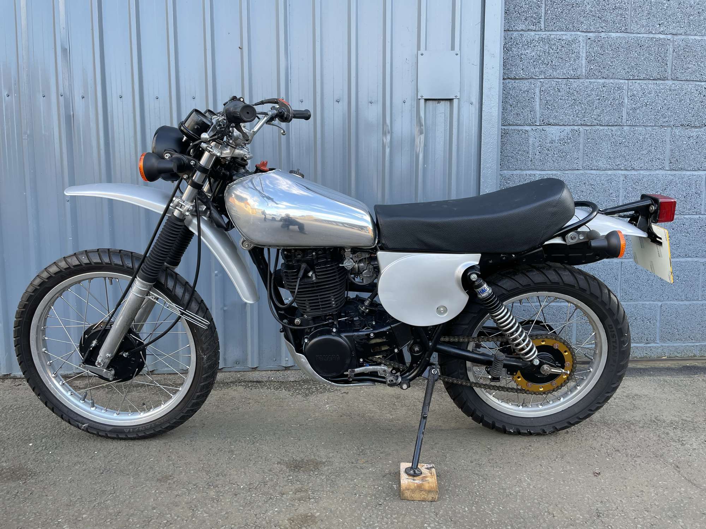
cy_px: 264
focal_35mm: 26
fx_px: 530
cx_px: 353
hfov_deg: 67.3
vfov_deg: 53.1
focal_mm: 4.2
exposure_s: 1/150
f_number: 1.6
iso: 32
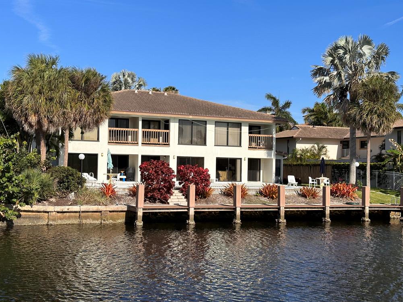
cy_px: 153
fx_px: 570
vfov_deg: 29.7
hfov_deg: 38.9
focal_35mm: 49
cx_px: 200
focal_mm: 6.86
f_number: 1.78
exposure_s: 1/4785
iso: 64
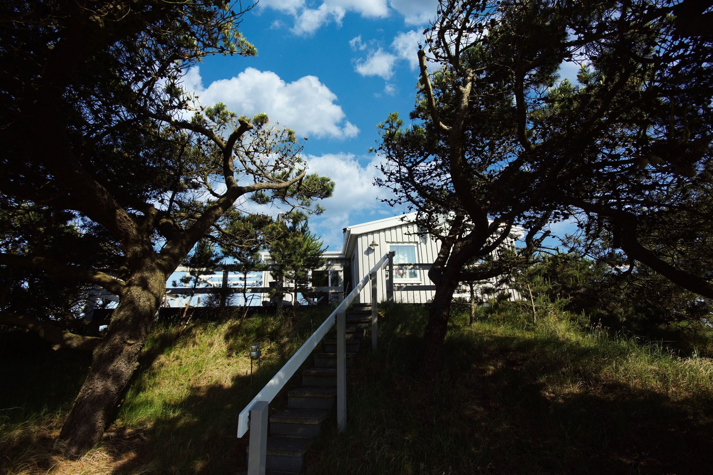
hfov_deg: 100.4
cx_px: 356
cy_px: 238
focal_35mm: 15
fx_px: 297
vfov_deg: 77.3
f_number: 9
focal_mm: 10
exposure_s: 1/160
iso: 100
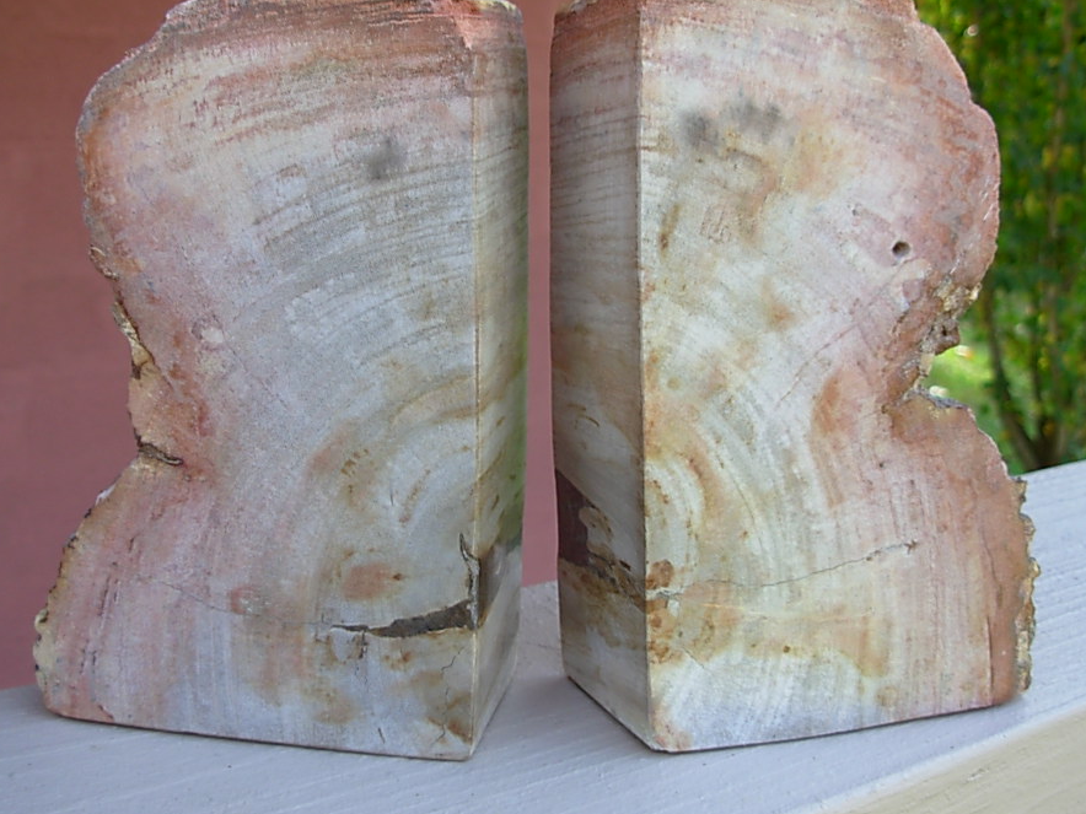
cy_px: 390
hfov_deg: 42.9
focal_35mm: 44
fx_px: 1380
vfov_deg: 32.9
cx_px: 507
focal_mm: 6.3
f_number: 2.9
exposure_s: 1/90.5
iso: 50
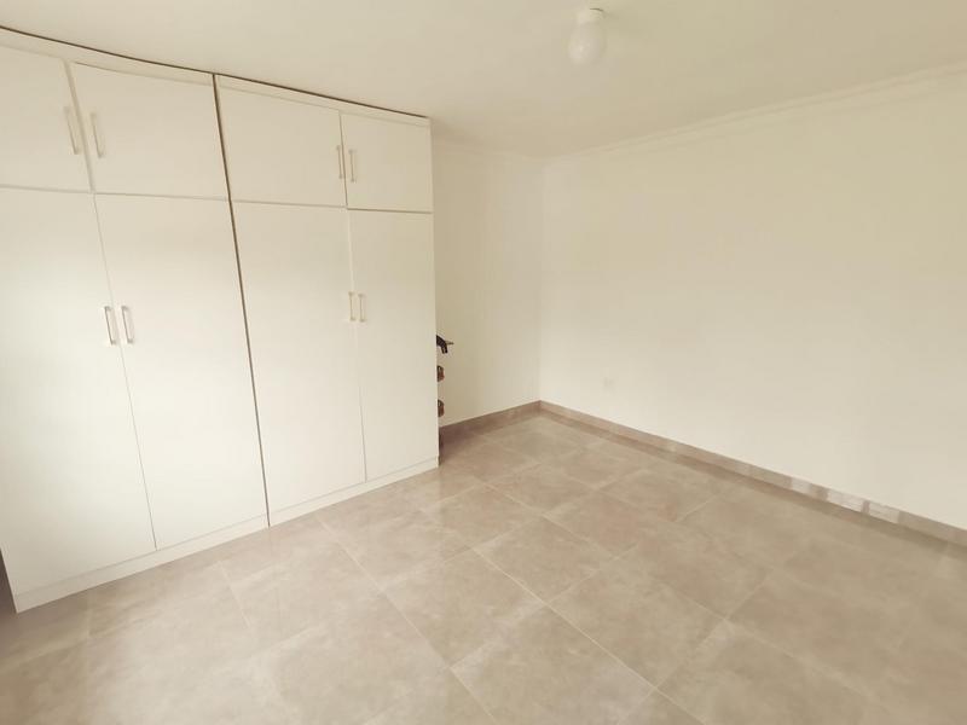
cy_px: 362
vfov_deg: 74.7
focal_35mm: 17
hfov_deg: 91.0
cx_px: 484
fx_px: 475
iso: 160
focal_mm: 1.78
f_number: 2.4
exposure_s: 1/45
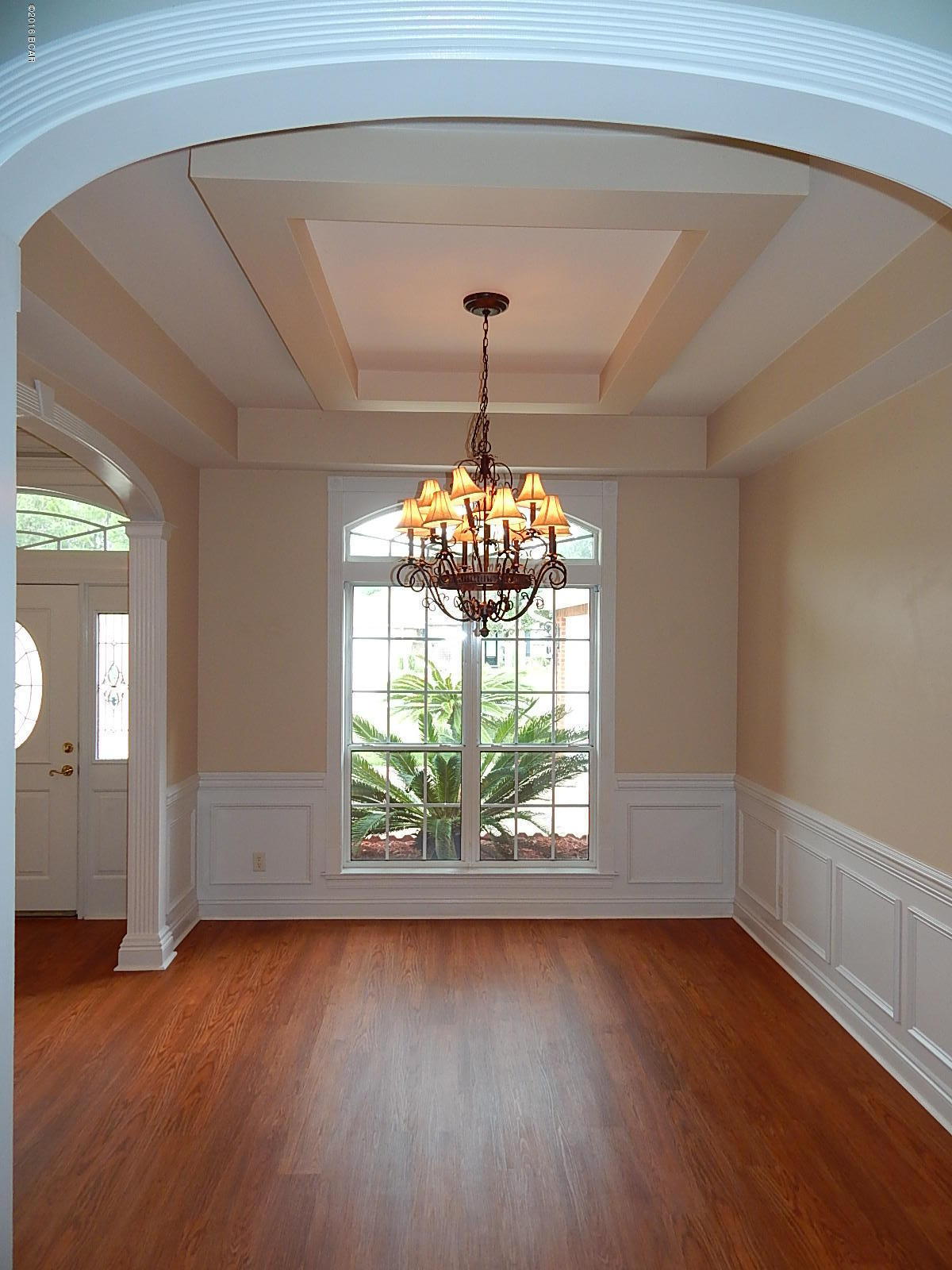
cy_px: 635
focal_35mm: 22
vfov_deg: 76.4
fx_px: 807
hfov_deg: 61.1
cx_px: 476
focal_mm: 4
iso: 160
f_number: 3
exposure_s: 1/30
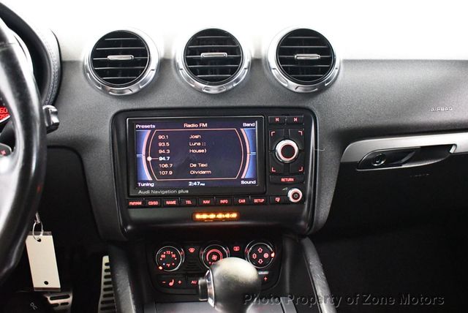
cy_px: 156
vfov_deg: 36.9
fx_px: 468
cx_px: 234
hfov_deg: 53.1
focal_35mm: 36
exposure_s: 1/60
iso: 10000
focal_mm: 18
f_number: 3.5
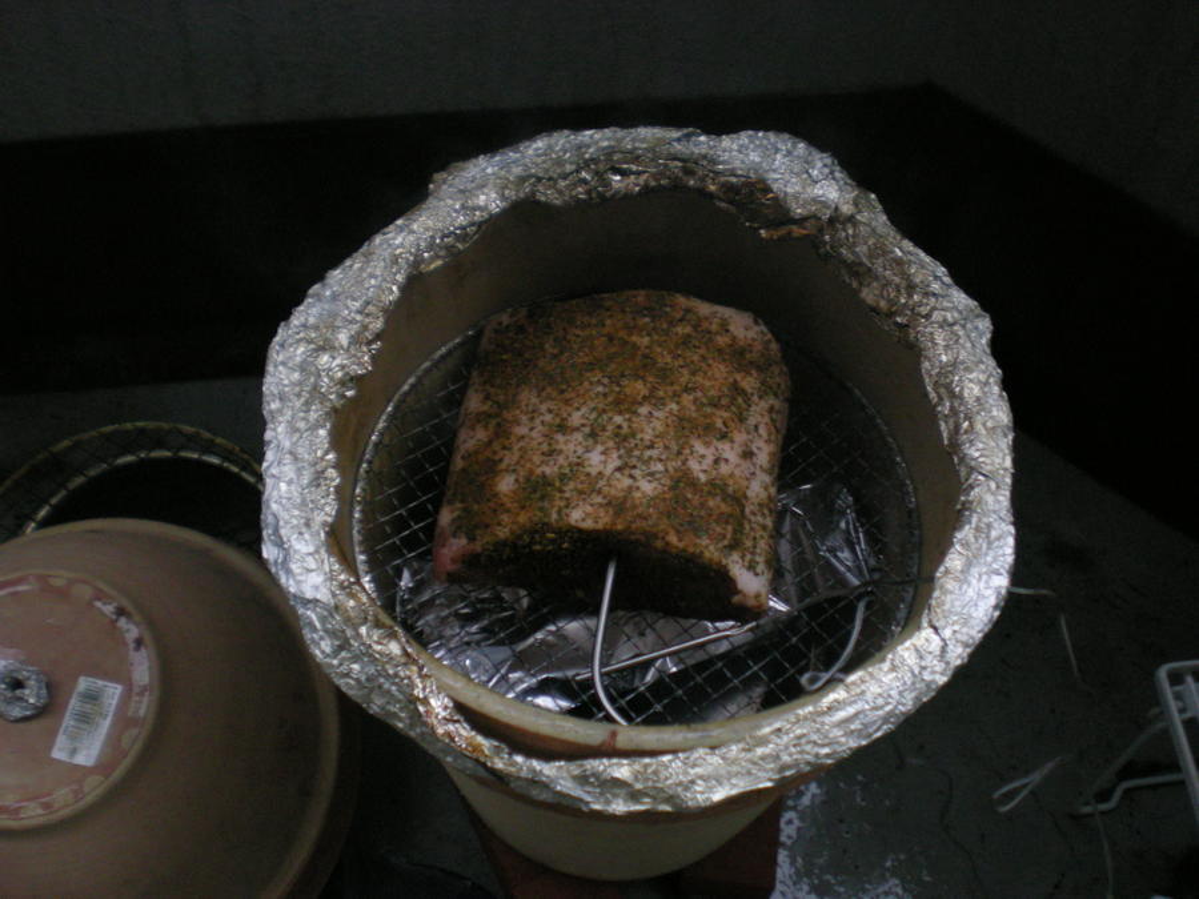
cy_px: 450
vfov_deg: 37.7
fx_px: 1316
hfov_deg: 49.0
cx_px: 600
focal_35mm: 38
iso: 254
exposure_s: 1/130
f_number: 3.1
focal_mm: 6.3
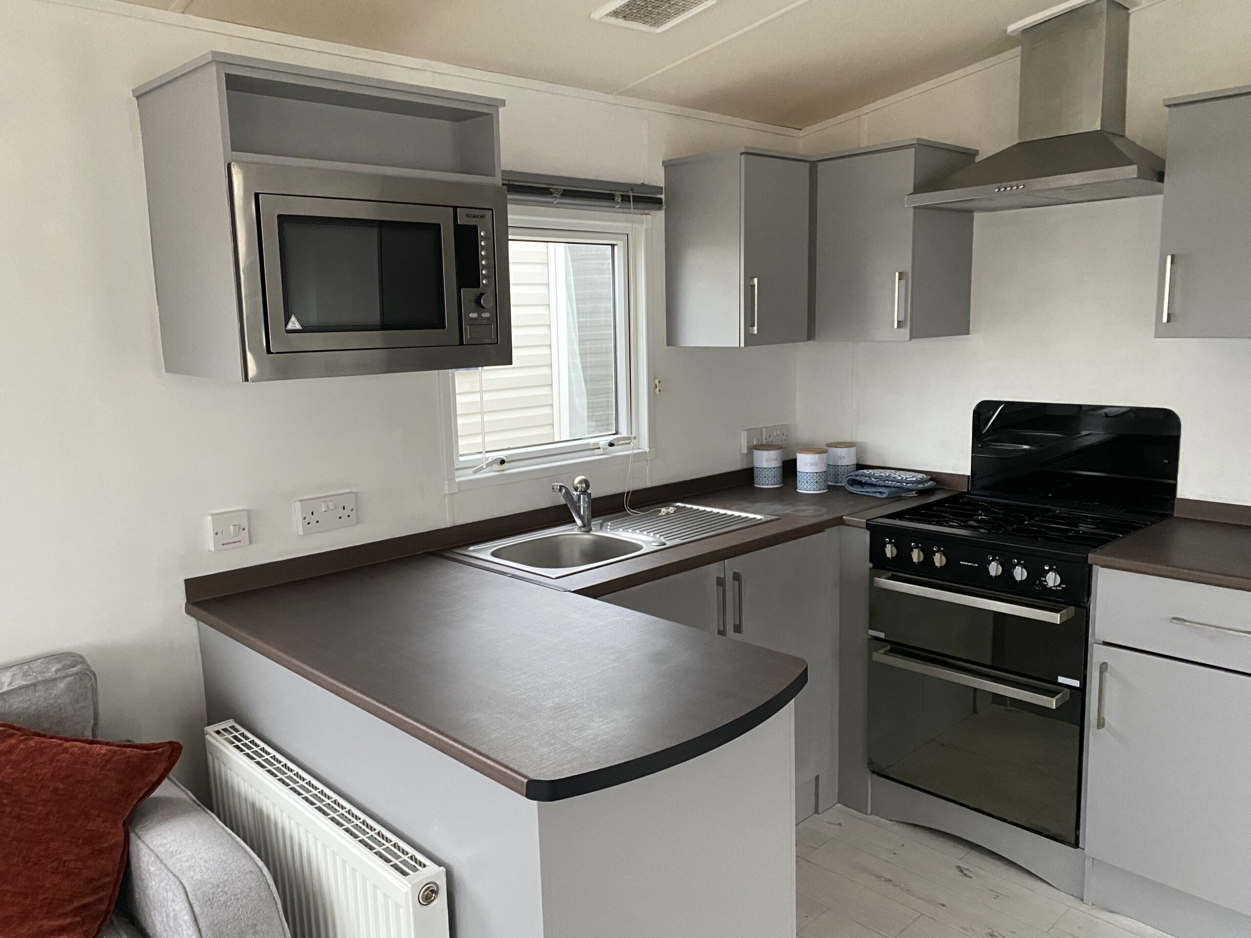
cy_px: 469
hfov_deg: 67.3
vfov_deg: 53.1
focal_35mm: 26
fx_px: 940
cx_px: 626
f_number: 1.8
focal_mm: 4.25
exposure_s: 1/60
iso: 400
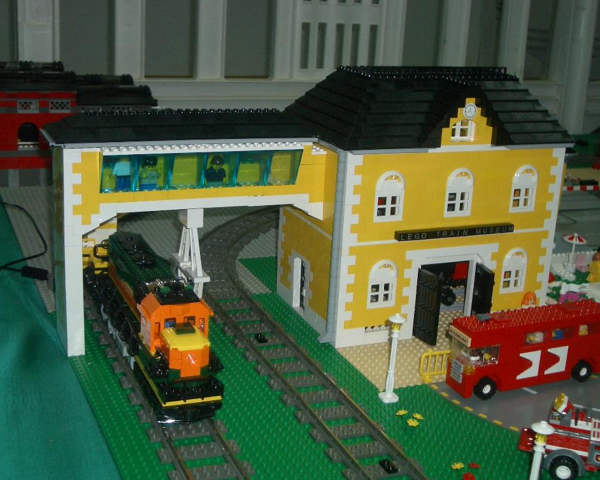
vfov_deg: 29.1
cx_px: 310
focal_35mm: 52
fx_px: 923
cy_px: 238
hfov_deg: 36.0
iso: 100
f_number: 3.1
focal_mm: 8.2
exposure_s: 1/60
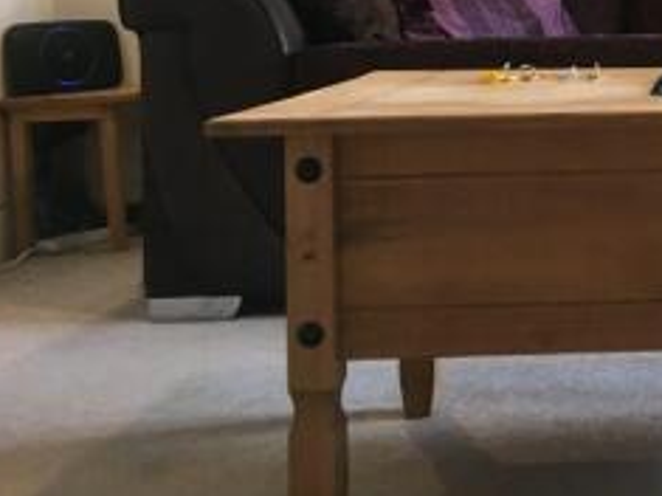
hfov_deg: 24.5
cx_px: 793
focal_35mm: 72
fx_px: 1376
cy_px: -27
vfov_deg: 19.7
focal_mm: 4.15
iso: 80
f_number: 2.2
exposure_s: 1/33
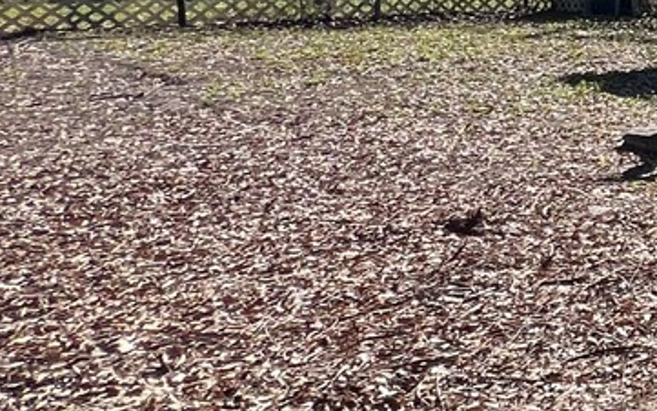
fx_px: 1093
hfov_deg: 18.1
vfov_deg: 20.6
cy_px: -9
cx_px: 1381
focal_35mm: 61
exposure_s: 1/717
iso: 32
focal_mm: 1.57
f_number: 1.8
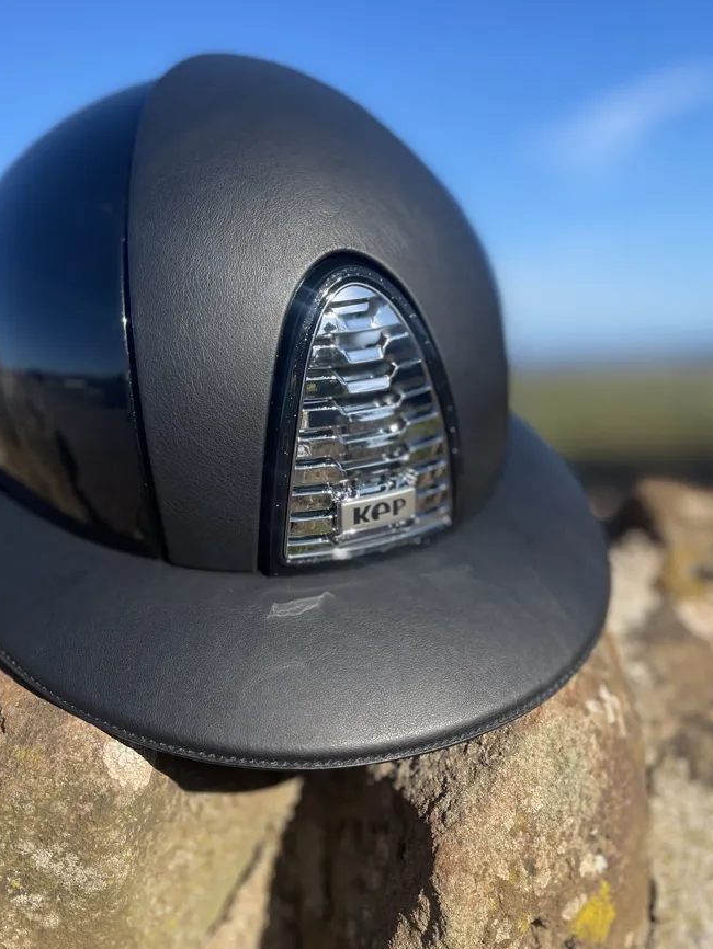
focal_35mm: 32
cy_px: 434
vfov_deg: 56.7
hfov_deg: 43.9
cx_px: 278
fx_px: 878
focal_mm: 5.1
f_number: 1.6
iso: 50
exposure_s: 1/3086
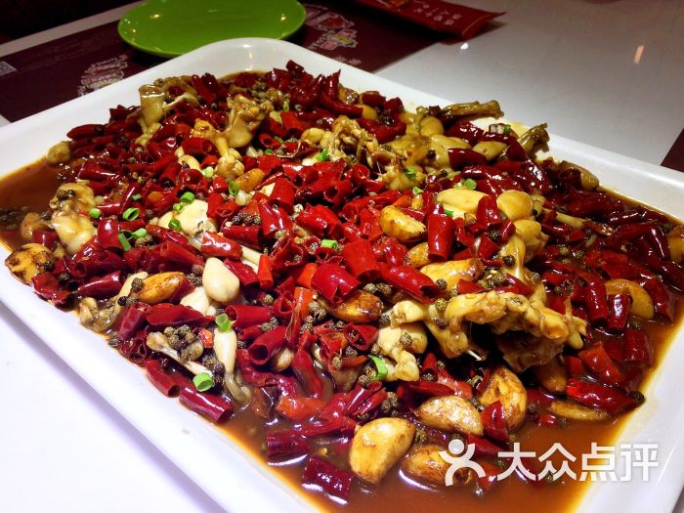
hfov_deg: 61.7
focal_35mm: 29
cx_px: 342
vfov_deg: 48.2
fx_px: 573
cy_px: 256
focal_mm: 4.15
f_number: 2.2
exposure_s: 1/100
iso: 64
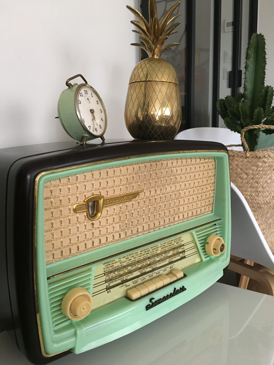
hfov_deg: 48.2
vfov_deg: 61.7
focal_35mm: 29
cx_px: 137
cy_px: 182
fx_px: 306
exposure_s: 1/33
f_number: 2.2
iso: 200
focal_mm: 4.15
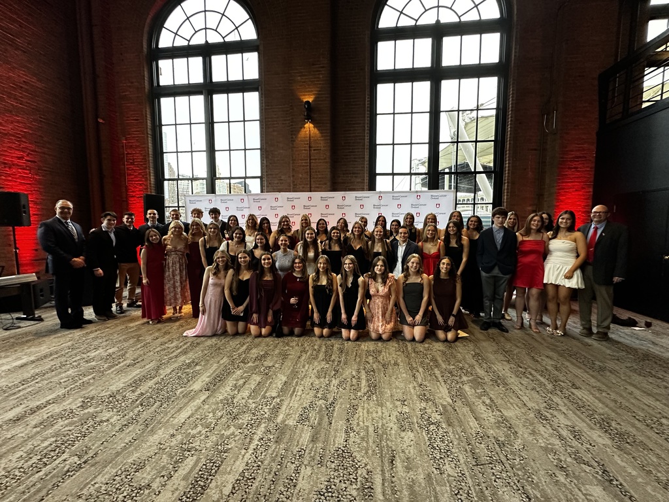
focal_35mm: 14
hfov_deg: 102.1
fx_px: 271
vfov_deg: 85.7
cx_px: 334
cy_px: 251
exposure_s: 1/60
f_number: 2.2
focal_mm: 2.22
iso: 400
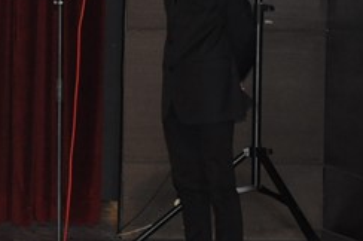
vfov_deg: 6.6
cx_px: -51
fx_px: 2095
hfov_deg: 9.8
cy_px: 52
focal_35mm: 208
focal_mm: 52
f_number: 5
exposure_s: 1/60
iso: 1250
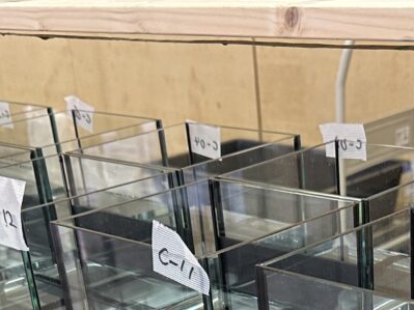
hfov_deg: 25.0
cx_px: 314
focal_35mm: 77
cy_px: 467
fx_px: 921
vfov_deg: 17.2
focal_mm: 6.86
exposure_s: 1/50
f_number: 1.78
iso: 200
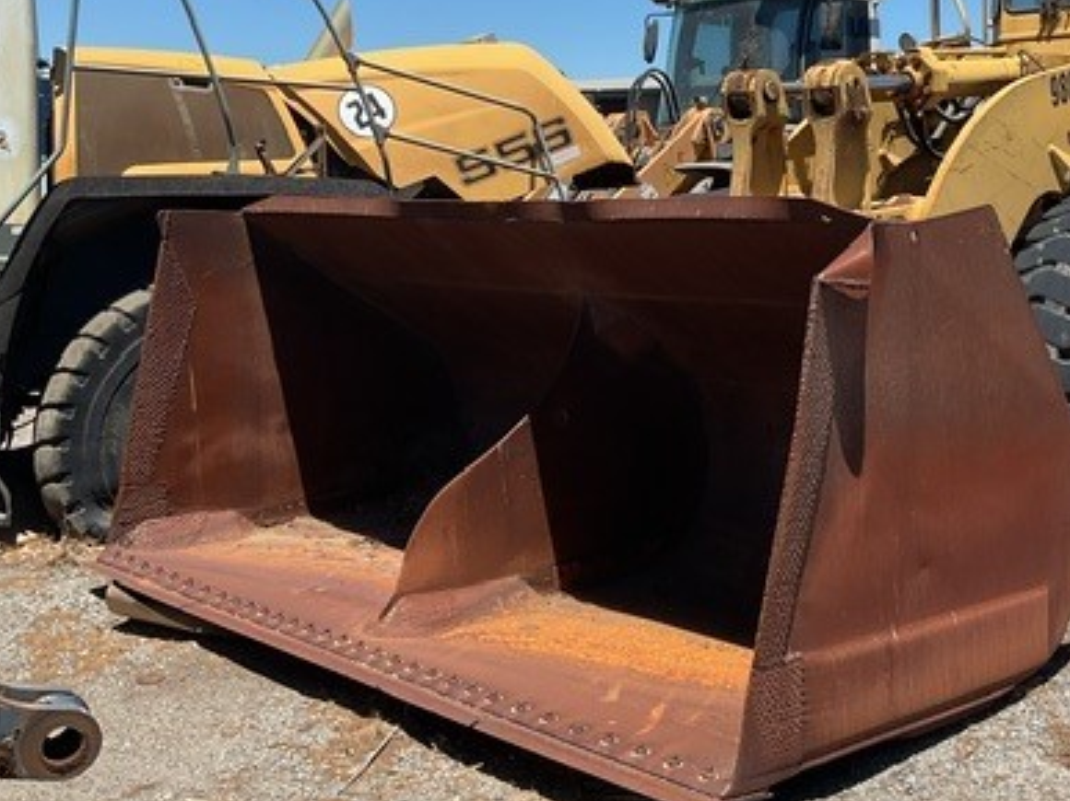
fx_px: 1483
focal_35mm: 48
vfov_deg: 30.0
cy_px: 246
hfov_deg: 38.9
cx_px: 760
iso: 16
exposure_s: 1/1577
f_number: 1.8
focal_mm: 3
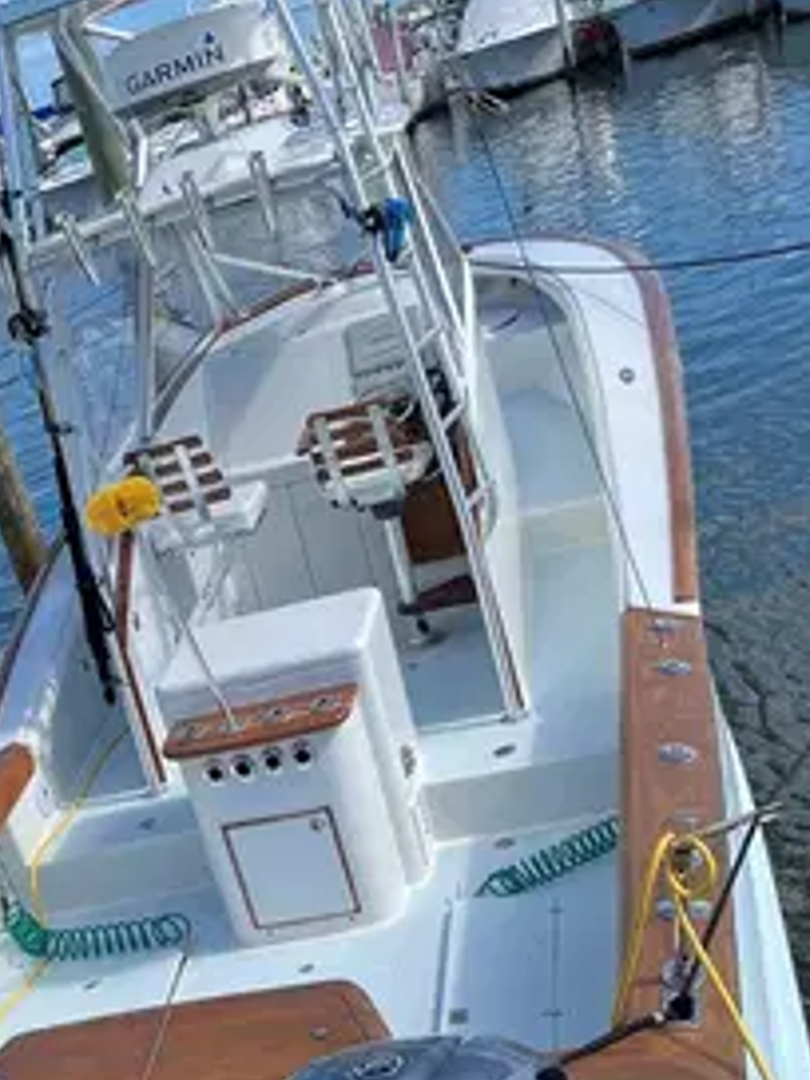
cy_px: 971
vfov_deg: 35.3
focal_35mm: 51
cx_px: 214
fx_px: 1591
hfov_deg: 28.2
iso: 50
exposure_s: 1/2755
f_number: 1.6
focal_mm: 5.1
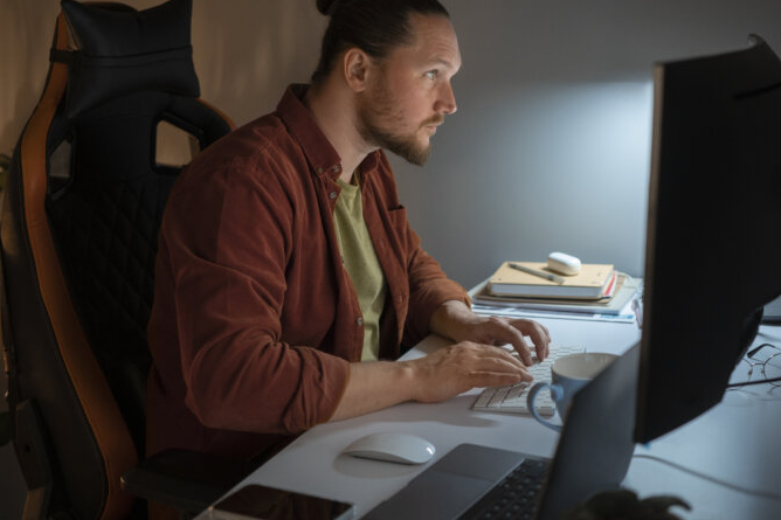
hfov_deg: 42.7
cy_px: 238
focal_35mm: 46
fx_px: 998
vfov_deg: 29.2
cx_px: 428
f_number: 2.2
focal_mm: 40
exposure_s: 1/60
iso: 800
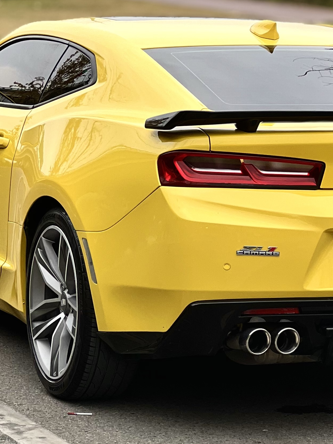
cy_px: 165
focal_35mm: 187
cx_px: 207
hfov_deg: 7.9
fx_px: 2399
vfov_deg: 10.6
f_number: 2.8
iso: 25
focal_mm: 9
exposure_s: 1/121
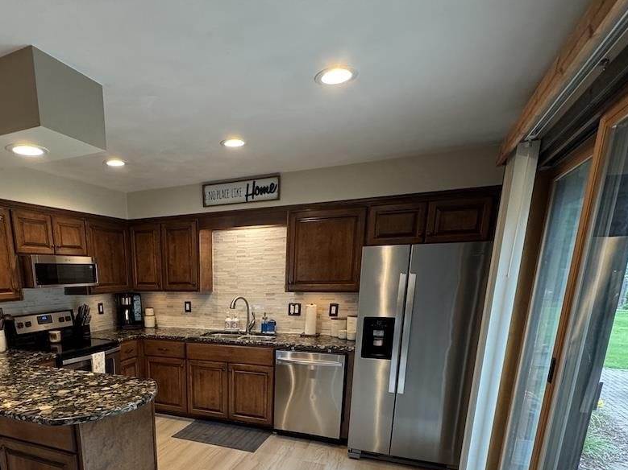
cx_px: 206
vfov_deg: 54.3
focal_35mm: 23
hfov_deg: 71.6
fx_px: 417
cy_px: 385
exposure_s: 1/60
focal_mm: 2.22
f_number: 2.2
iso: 250
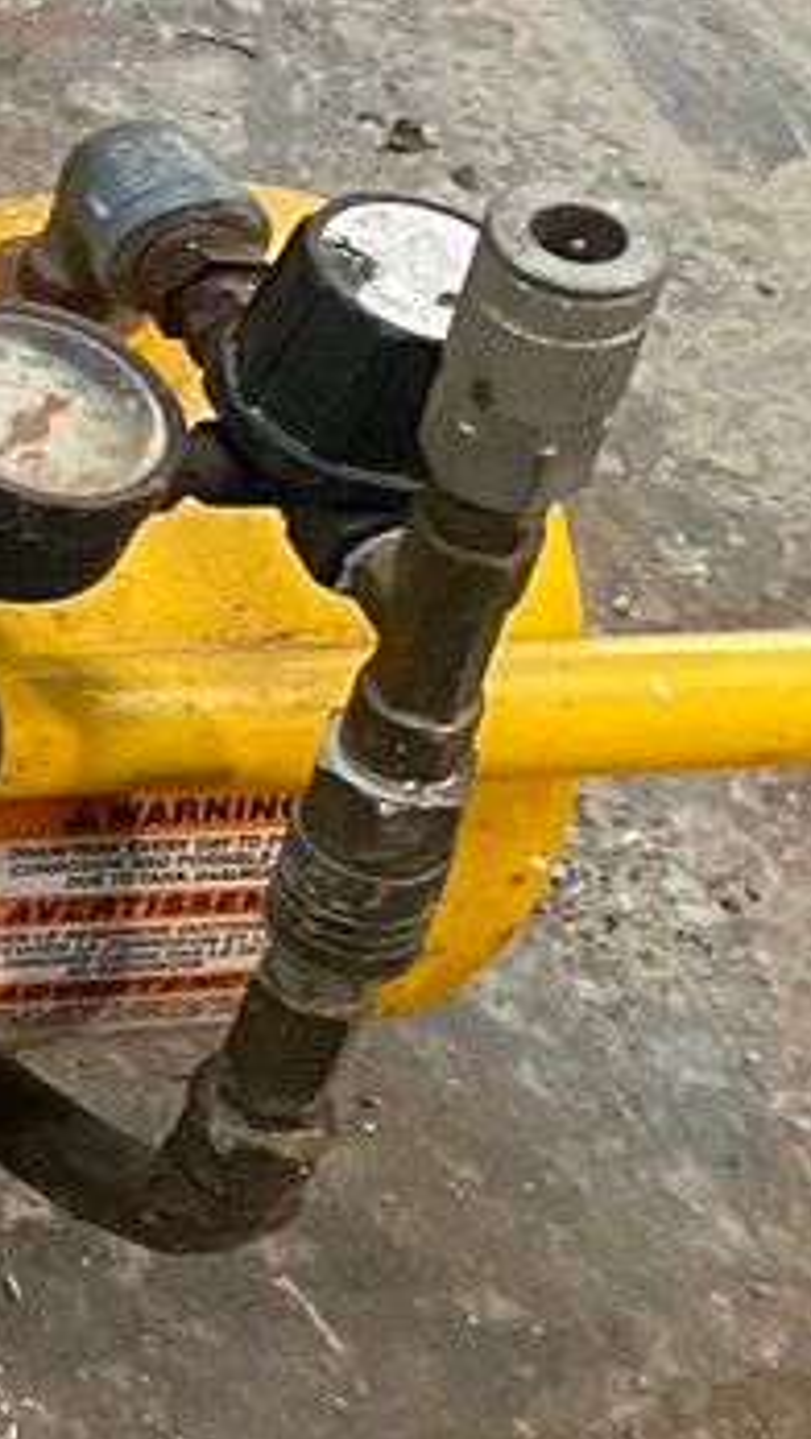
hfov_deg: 7.4
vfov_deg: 17.1
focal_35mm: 123
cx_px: -2315
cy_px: 23
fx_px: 4698
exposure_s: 1/30
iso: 640
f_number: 1.8
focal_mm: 4.25
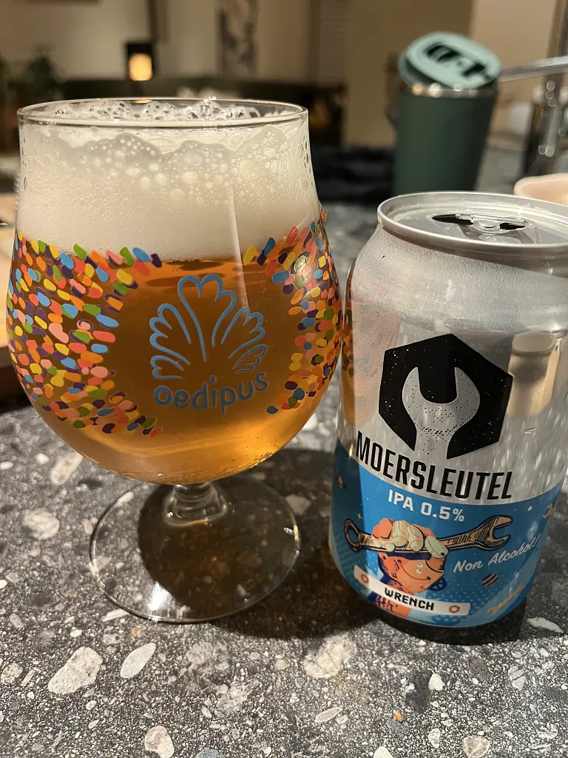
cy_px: 379
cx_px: 284
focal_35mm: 26
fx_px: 569
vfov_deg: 67.3
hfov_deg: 53.1
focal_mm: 5.1
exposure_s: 1/50
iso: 320
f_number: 1.6
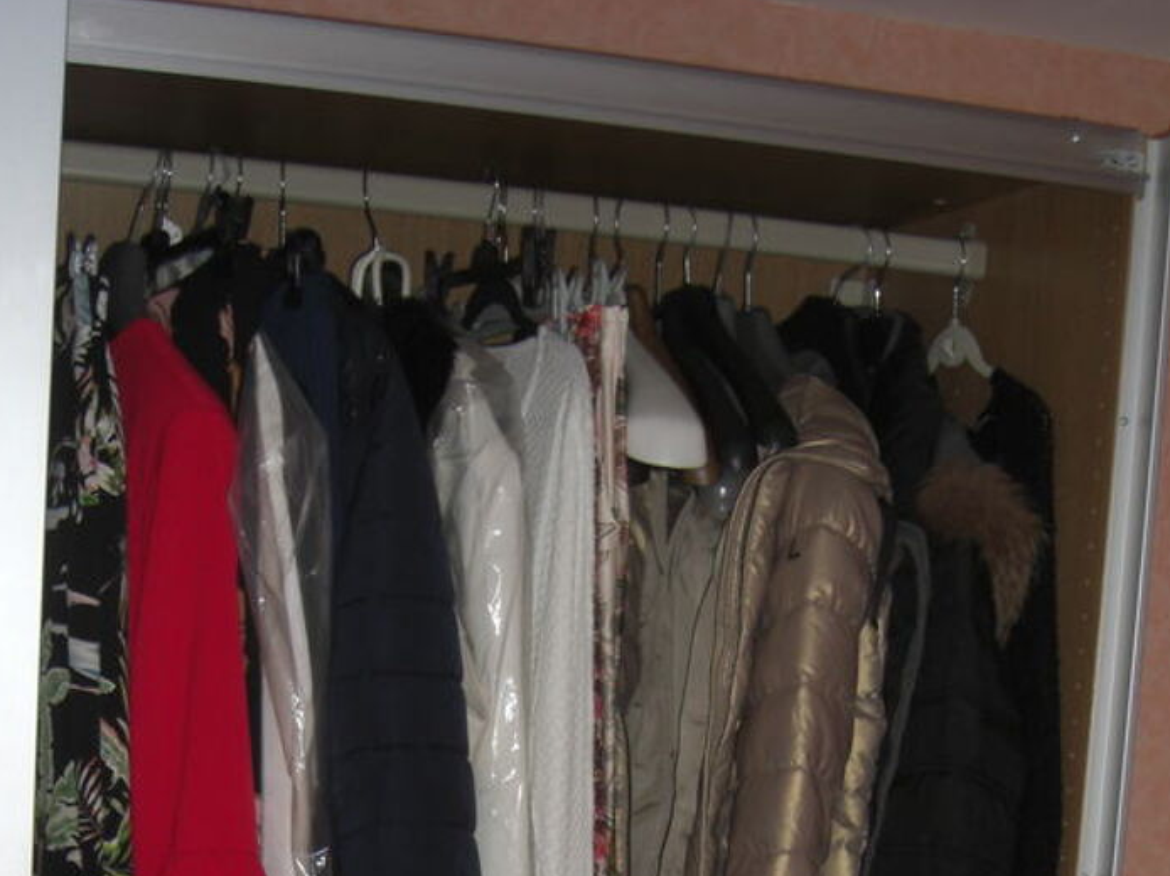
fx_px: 2467
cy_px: 1104
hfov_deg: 26.7
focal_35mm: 73
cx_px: 501
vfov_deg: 18.8
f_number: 2.8
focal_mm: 7.9
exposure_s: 1/30
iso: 100
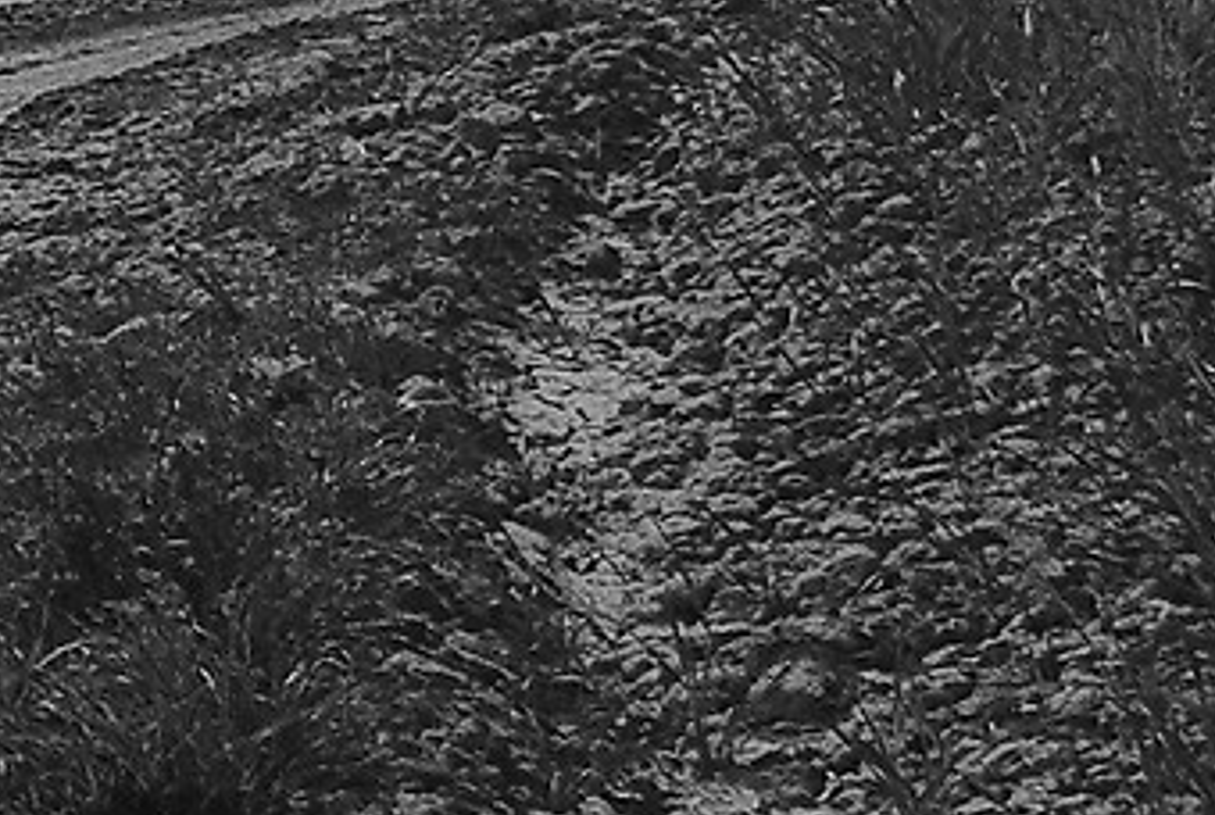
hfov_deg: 6.5
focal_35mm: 275
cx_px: -2973
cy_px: -1326
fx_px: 9297
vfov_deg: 4.8
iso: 100
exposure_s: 1/320
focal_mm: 26
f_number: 10
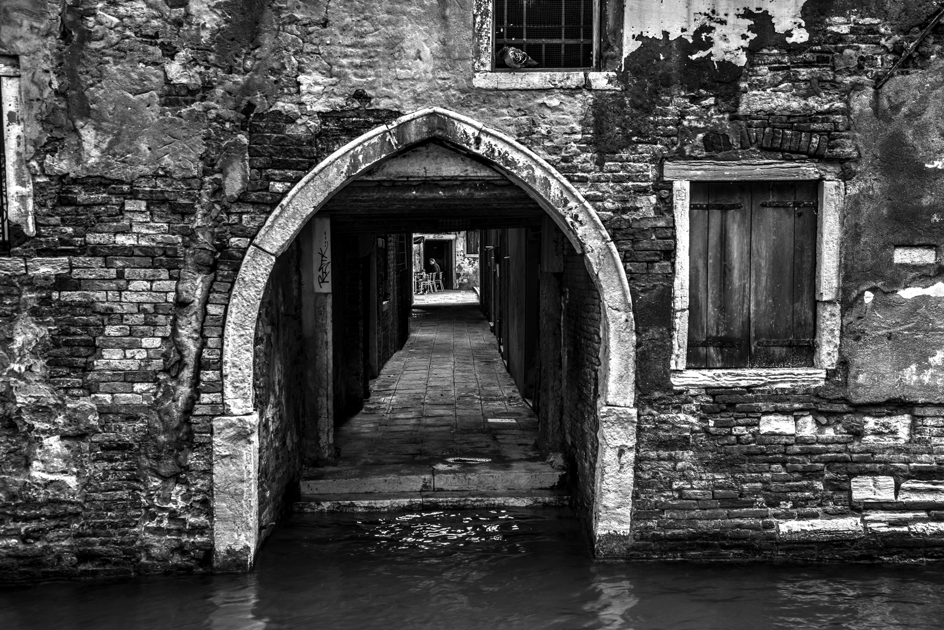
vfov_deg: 29.3
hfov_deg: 42.7
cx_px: 472
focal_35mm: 46
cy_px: 315
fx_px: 1207
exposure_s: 1/20
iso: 100
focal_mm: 46
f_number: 5.6
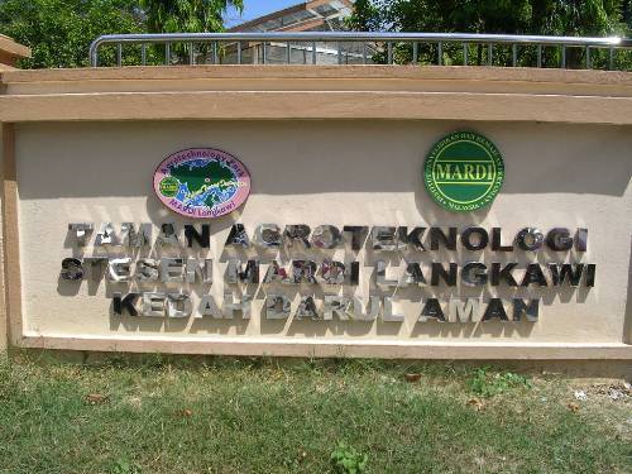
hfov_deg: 49.0
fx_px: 694
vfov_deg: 37.7
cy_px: 237
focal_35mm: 38
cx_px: 316
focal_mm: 5.8
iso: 50
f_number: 5.6
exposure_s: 1/358
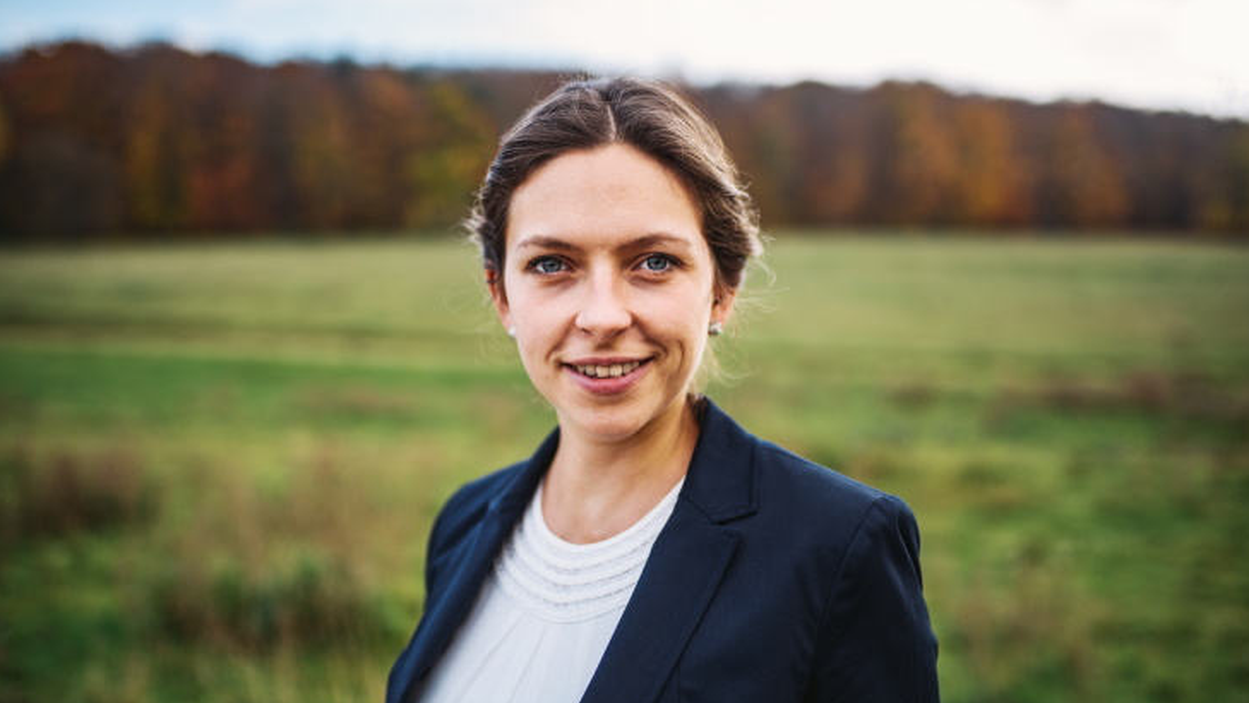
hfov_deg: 54.0
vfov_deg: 32.0
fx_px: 1225
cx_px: 625
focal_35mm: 37
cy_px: 388
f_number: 1.6
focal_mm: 35
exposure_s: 1/640
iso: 64
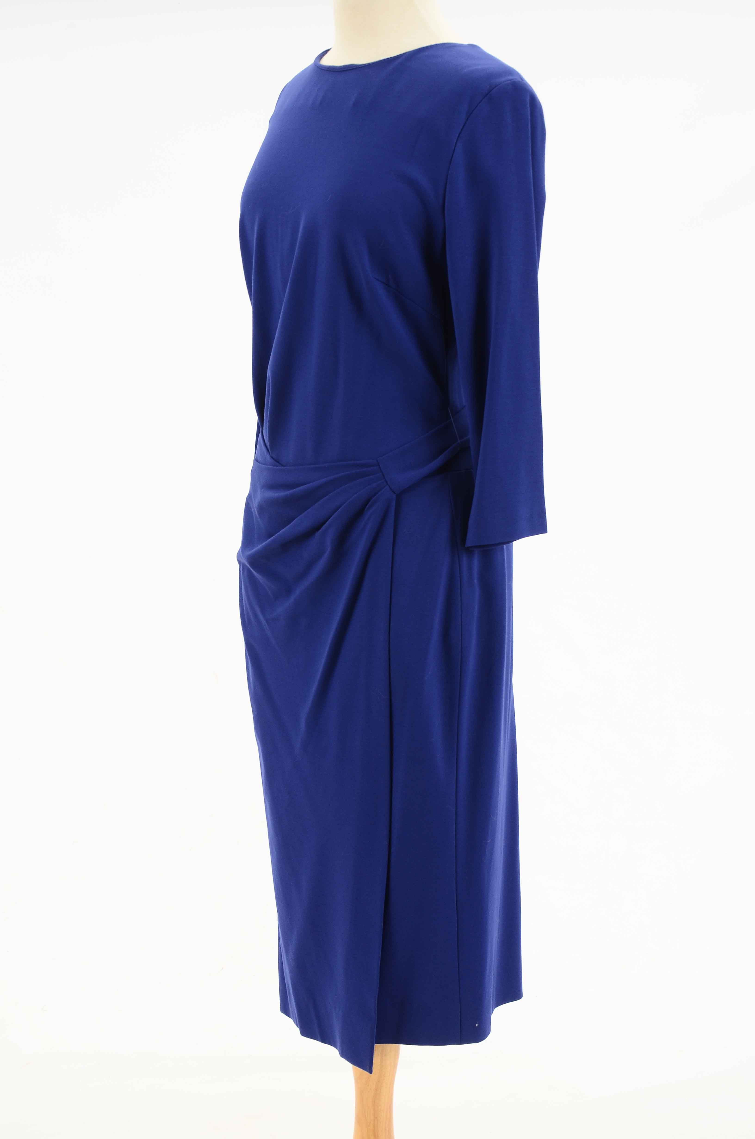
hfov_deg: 15.6
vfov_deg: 23.4
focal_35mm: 87
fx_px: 2749
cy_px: 570
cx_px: 378
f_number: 7.1
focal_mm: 58
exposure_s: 1/80
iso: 160
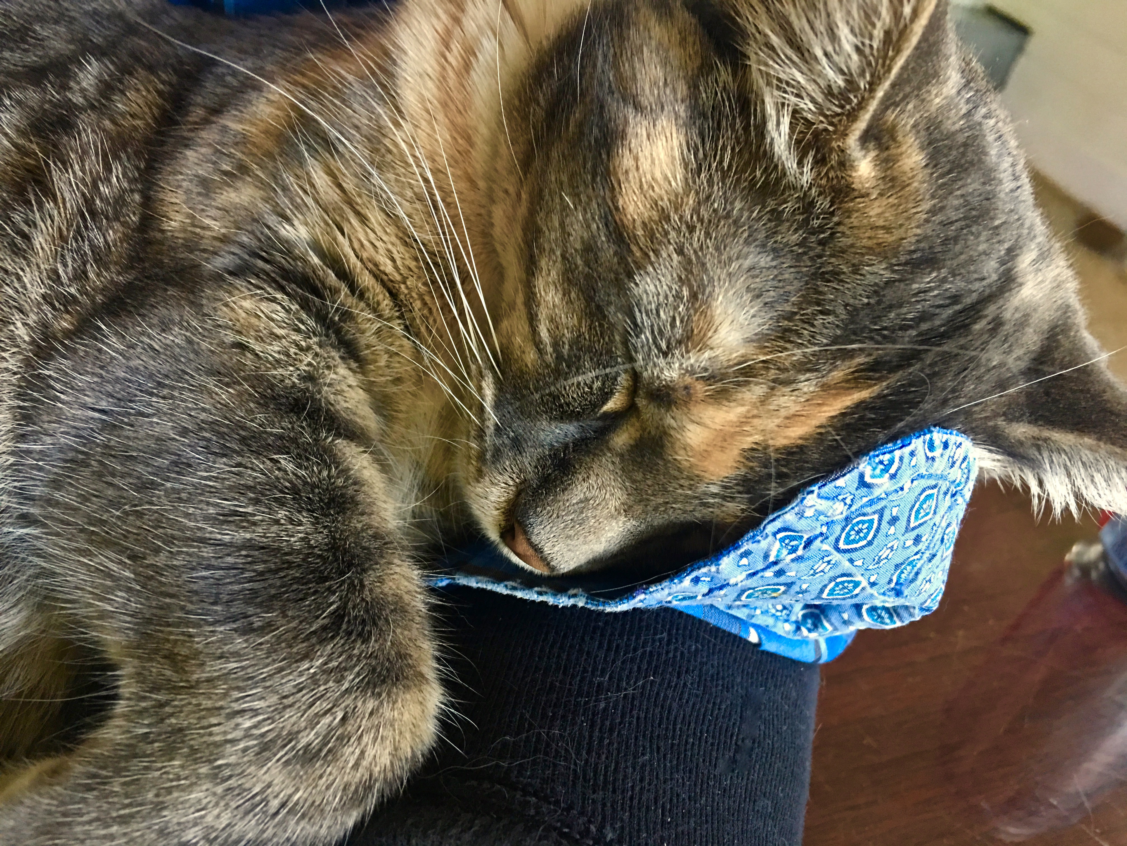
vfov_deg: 48.2
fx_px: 944
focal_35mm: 29
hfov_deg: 61.7
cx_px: 564
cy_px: 423
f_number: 2.2
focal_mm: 4.15
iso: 80
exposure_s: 1/15
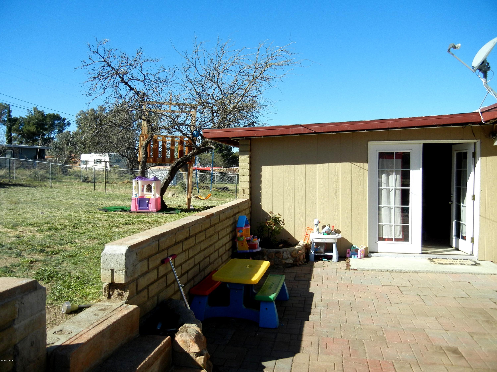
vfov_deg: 46.8
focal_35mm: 30
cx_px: 248
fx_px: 431
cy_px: 186
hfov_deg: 60.0
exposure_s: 1/374
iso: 160
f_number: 7
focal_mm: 5.4
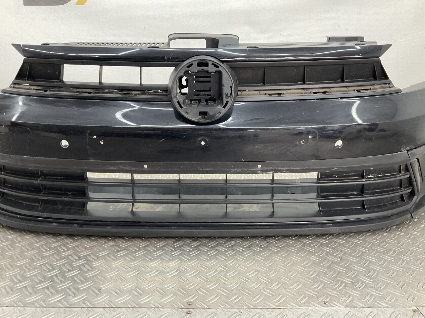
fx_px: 356
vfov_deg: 48.2
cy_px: 159
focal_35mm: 29
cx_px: 212
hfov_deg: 61.7
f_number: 1.8
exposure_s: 1/120
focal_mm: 3
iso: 64
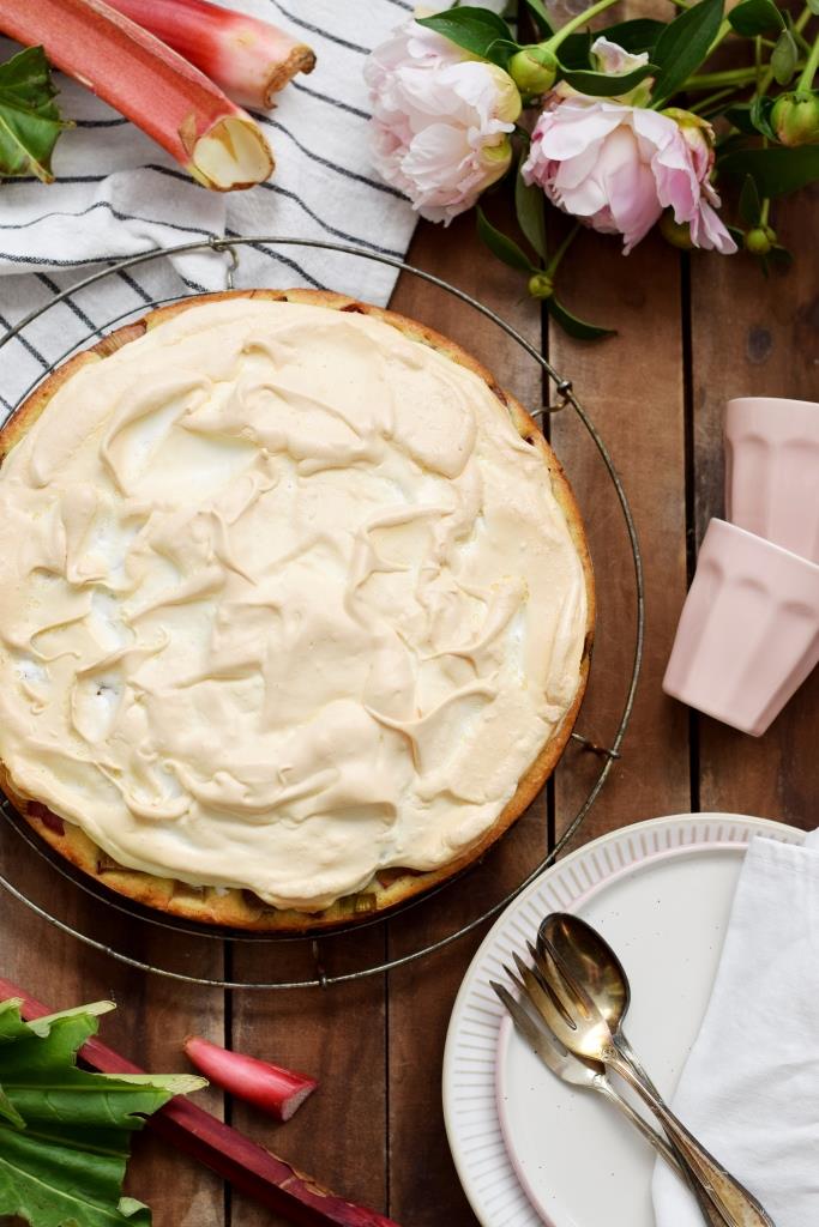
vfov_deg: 27.0
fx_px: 2558
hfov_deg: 18.2
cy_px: 614
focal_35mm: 75
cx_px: 410
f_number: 3.5
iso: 125
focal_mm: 50
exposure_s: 1/400
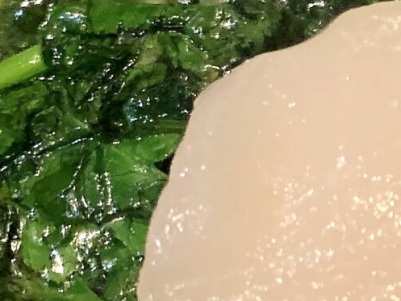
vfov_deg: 10.8
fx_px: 1553
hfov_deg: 12.7
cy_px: -82
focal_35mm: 134
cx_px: 829
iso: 250
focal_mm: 4.25
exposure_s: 1/50
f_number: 1.8
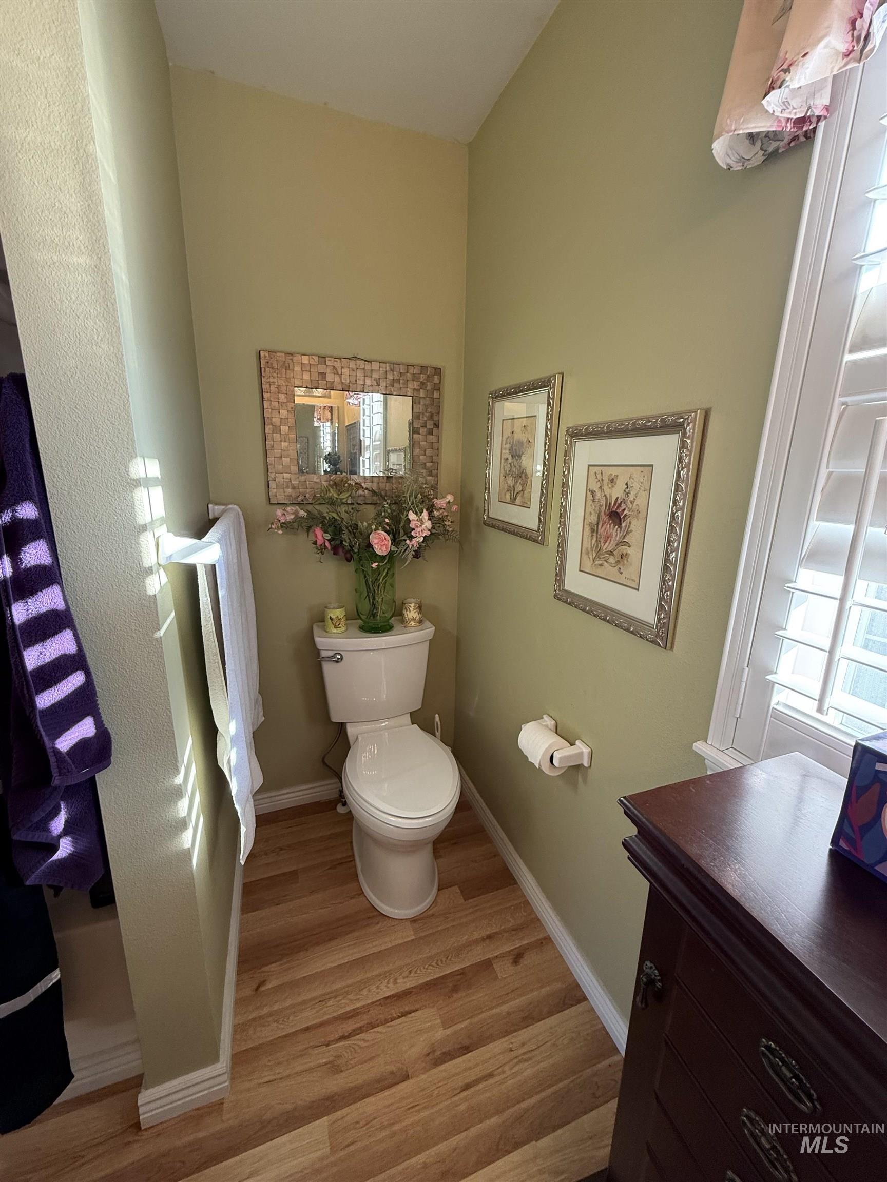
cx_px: 444
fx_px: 478
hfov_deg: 85.7
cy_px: 591
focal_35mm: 14
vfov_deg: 102.1
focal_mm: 2.22
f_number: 2.2
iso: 200
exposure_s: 1/99
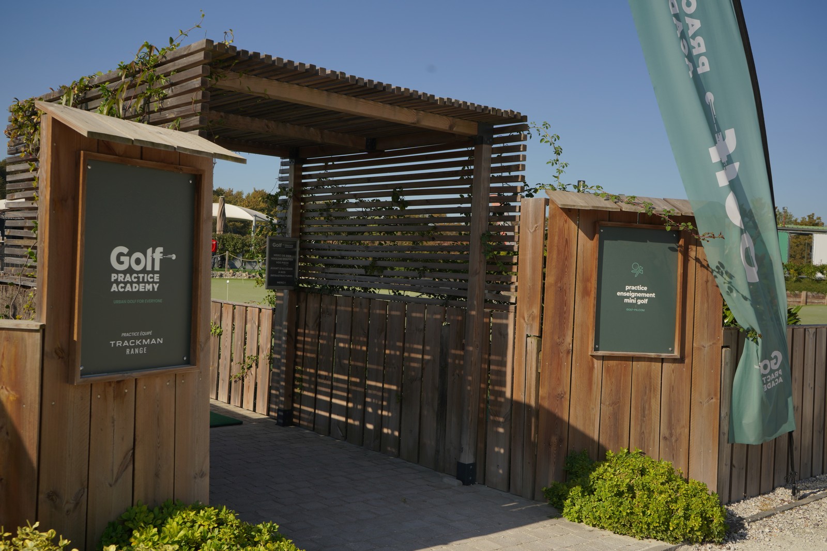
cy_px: 276
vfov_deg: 37.9
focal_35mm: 35
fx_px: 804
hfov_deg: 54.4
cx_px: 414
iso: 125
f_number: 8
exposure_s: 1/500
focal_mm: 35
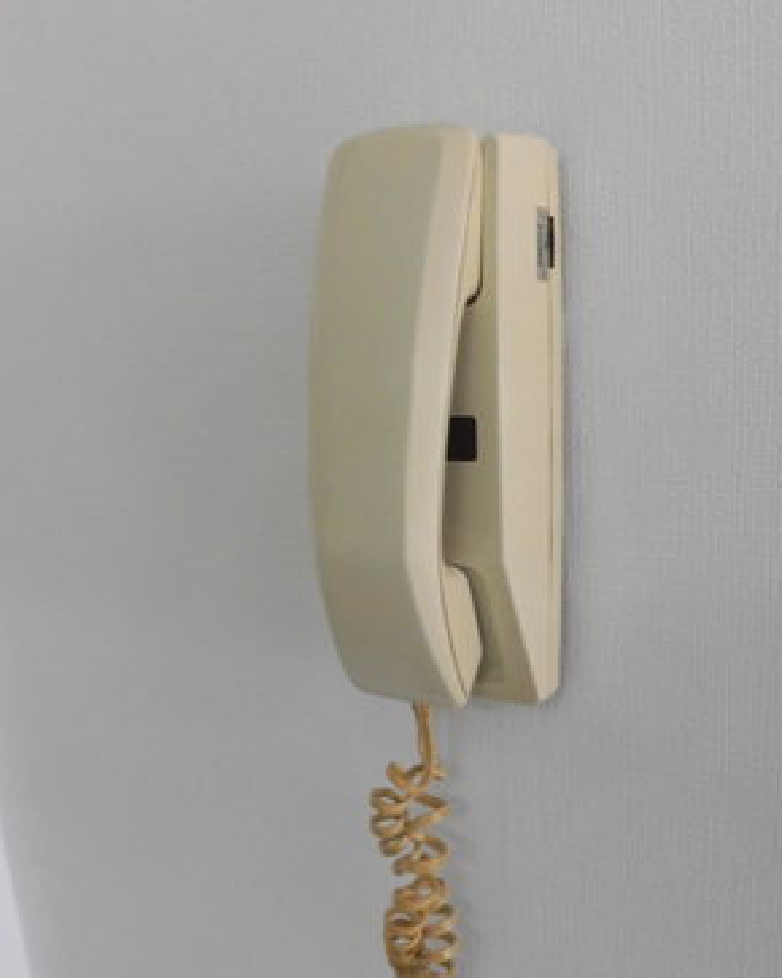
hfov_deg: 47.0
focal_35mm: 31
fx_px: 898
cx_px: 440
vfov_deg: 57.0
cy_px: 558
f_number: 3.1
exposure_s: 1/60
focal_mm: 4.3
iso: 200
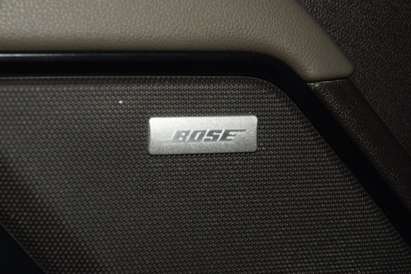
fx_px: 1199
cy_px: 137
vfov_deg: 13.0
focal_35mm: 105
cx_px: 206
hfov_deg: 19.5
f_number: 8
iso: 100
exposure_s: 1/125
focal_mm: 70
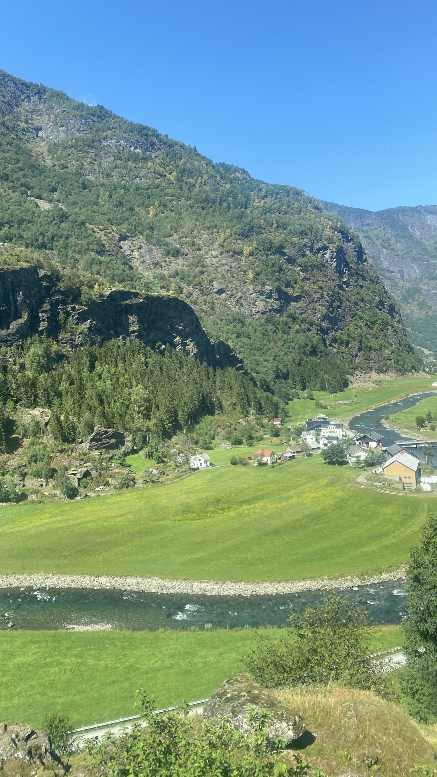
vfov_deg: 66.1
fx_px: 597
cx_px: 143
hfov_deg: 39.7
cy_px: 397
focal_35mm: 29
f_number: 1.8
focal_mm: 4.25
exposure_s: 1/1072
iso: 32
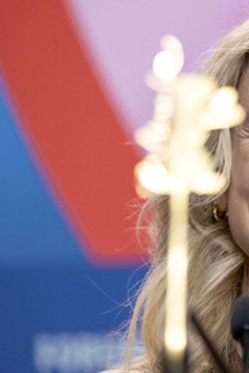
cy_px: 188
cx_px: 295
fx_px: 2829
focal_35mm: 273
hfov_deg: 5.0
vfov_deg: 7.5
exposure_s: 1/350
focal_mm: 110.6
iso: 2000
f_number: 2.8
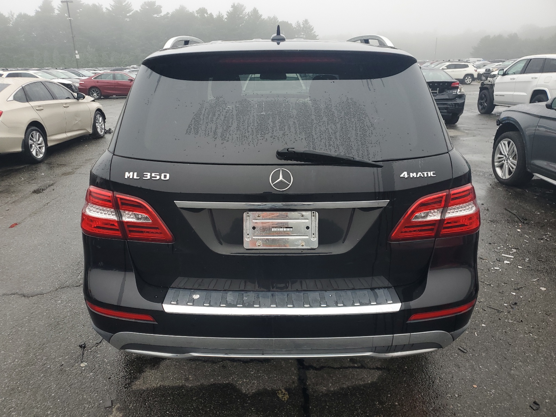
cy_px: 208
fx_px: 418
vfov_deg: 53.1
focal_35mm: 26
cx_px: 278
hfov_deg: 67.3
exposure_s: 1/476
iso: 50
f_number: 1.5
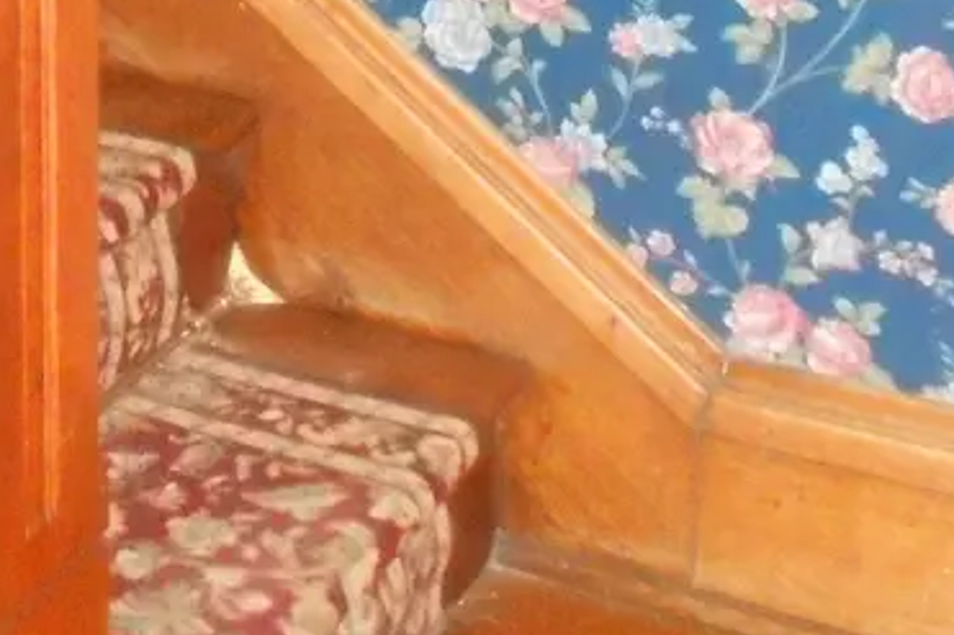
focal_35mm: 101
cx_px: -98
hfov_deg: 19.4
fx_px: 2675
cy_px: -311
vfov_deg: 12.8
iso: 1600
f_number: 3.8
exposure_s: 1/25
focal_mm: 5.3
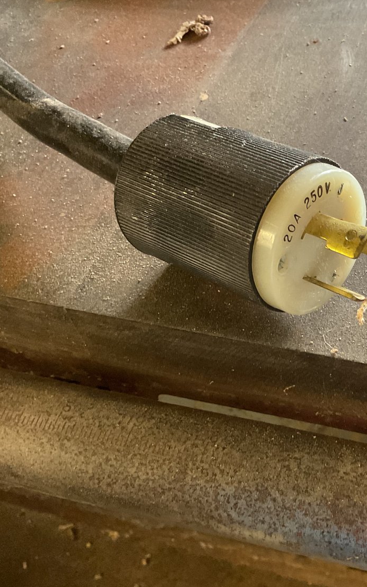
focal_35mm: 42
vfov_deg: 47.2
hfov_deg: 28.6
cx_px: 367
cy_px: 297
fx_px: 672
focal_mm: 3
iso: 320
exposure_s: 1/40
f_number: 1.8
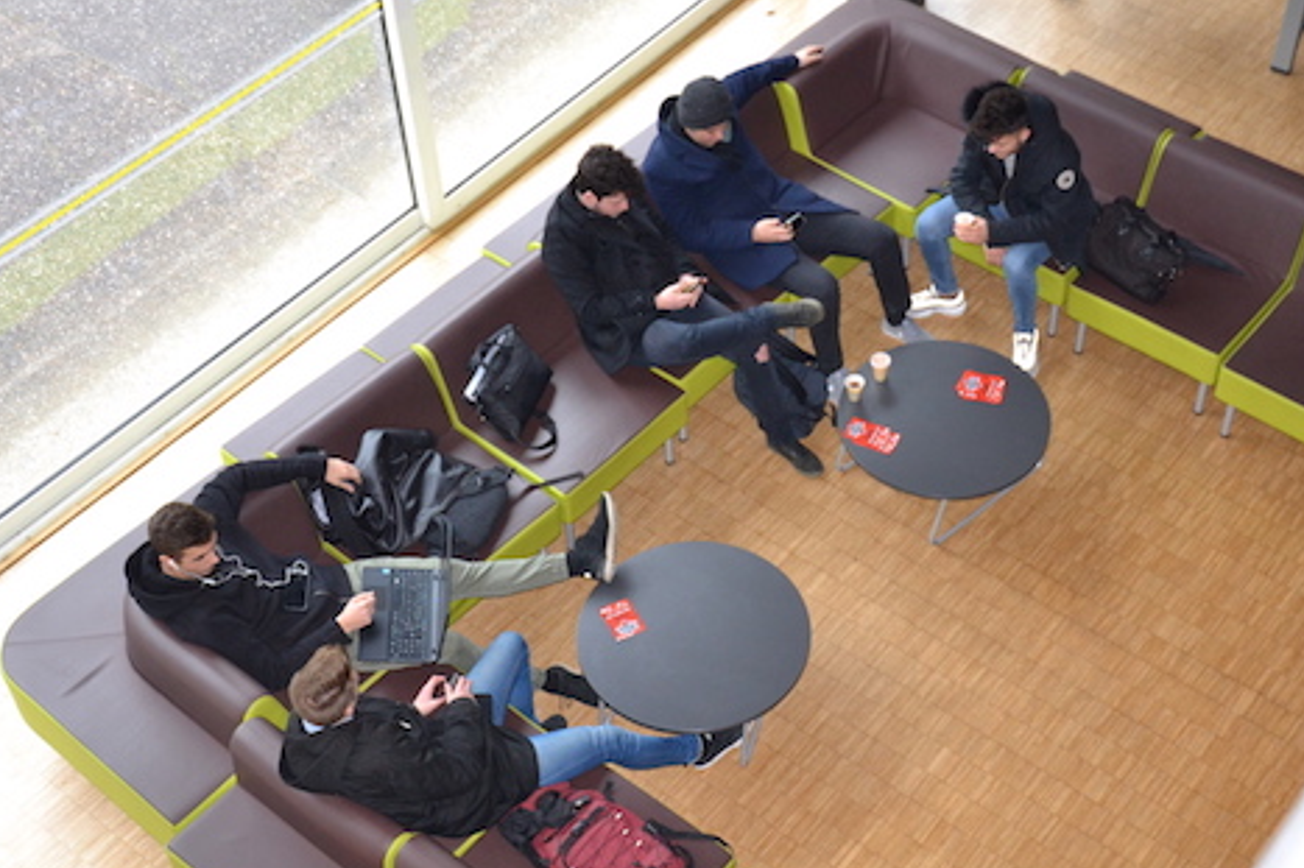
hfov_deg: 36.8
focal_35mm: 54
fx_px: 1955
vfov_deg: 25.0
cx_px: 762
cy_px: 368
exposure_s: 1/60
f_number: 4
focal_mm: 28
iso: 900
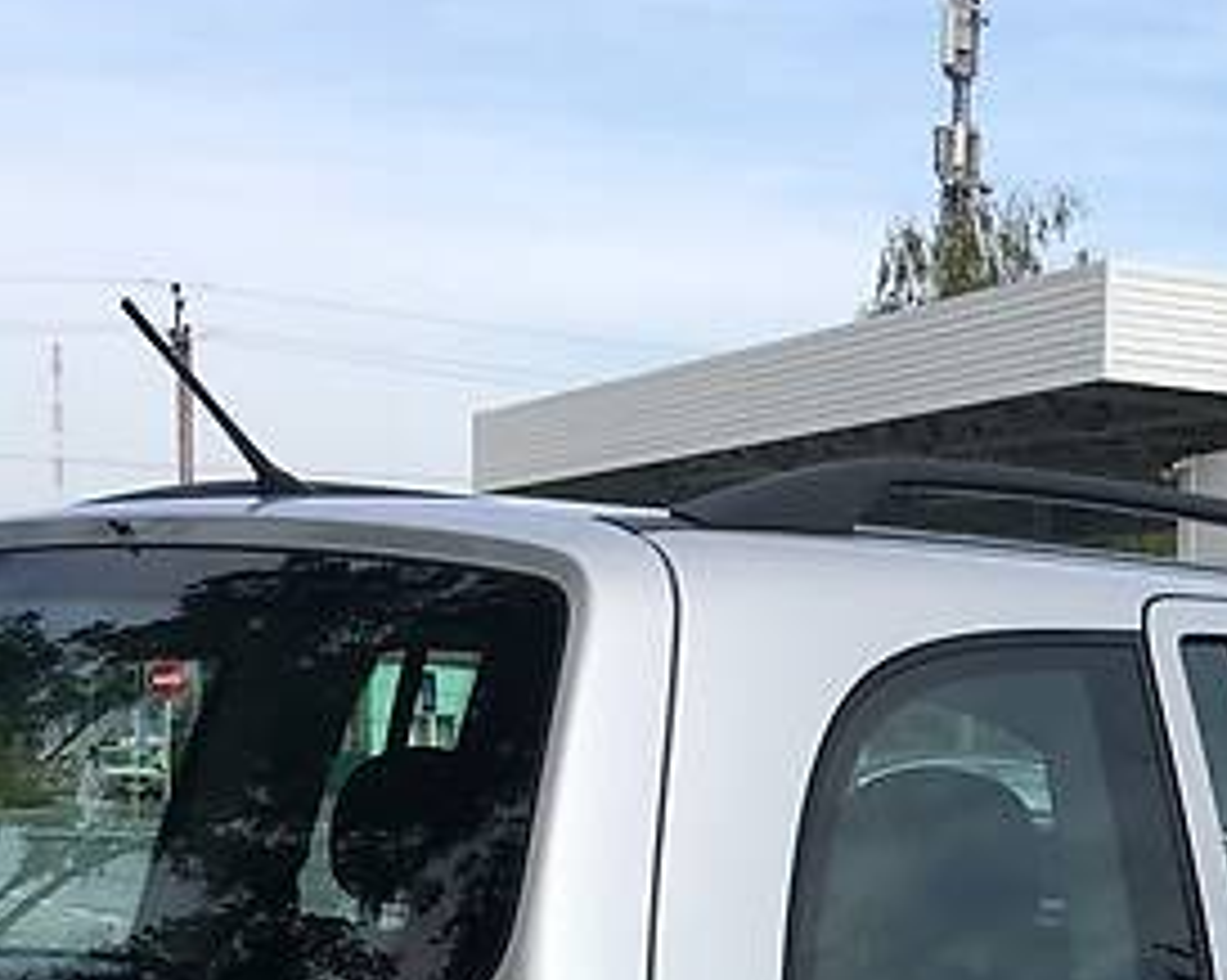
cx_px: 1070
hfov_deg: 22.5
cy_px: 1164
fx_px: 3012
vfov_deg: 17.6
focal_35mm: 83
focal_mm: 4.2
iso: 25
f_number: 2.2
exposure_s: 1/905
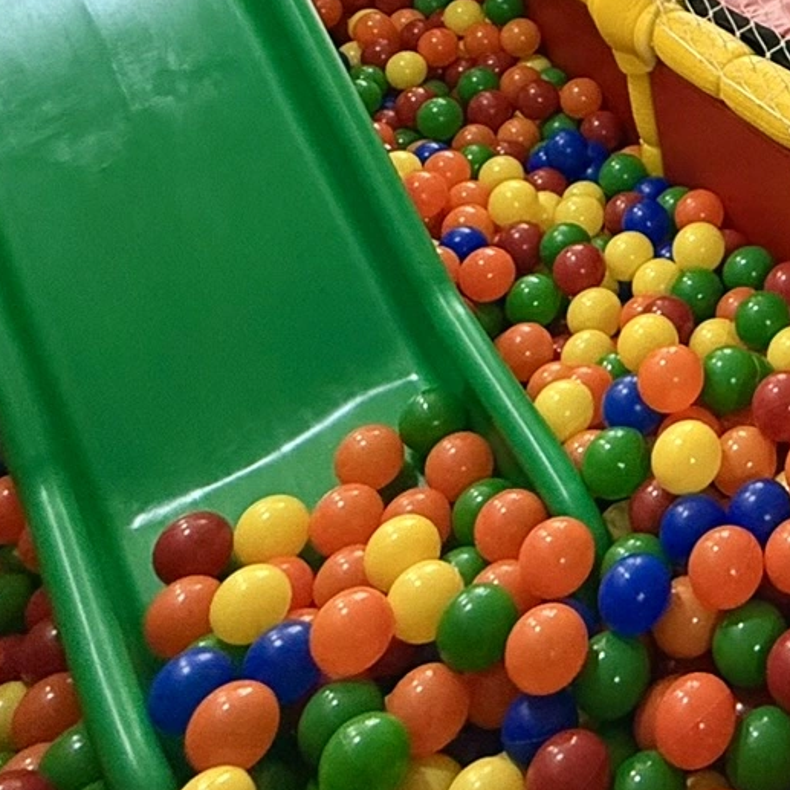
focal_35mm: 49
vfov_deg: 30.5
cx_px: 993
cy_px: -110
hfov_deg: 29.0
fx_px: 1265
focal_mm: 2.22
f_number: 2.2
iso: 320
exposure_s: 1/60
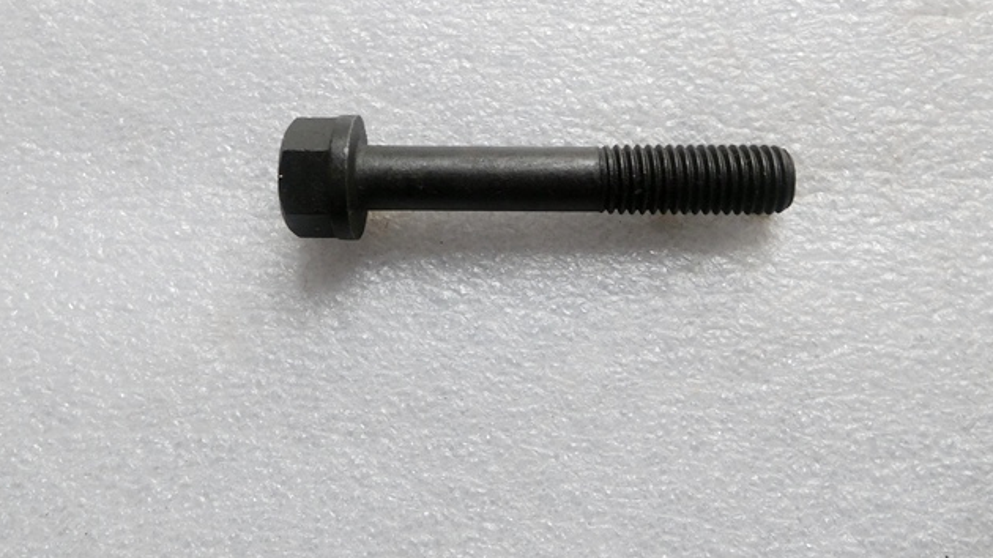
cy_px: 186
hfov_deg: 62.6
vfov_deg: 37.3
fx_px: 816
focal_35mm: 31
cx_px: 498
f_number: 3.5
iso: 125
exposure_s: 1/40
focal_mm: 5
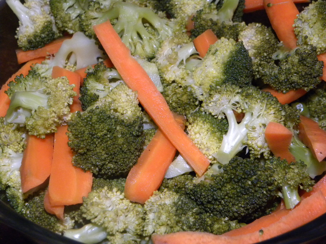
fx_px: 622
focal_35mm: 66
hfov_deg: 29.4
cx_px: 163
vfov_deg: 22.3
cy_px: 122
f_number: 3.5
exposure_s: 1/30
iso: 400
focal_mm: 11.8
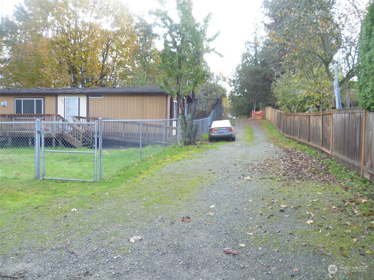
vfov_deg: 49.7
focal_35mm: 28
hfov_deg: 63.4
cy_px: 140
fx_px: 303
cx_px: 187
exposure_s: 1/60
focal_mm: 5
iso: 80
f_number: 2.8
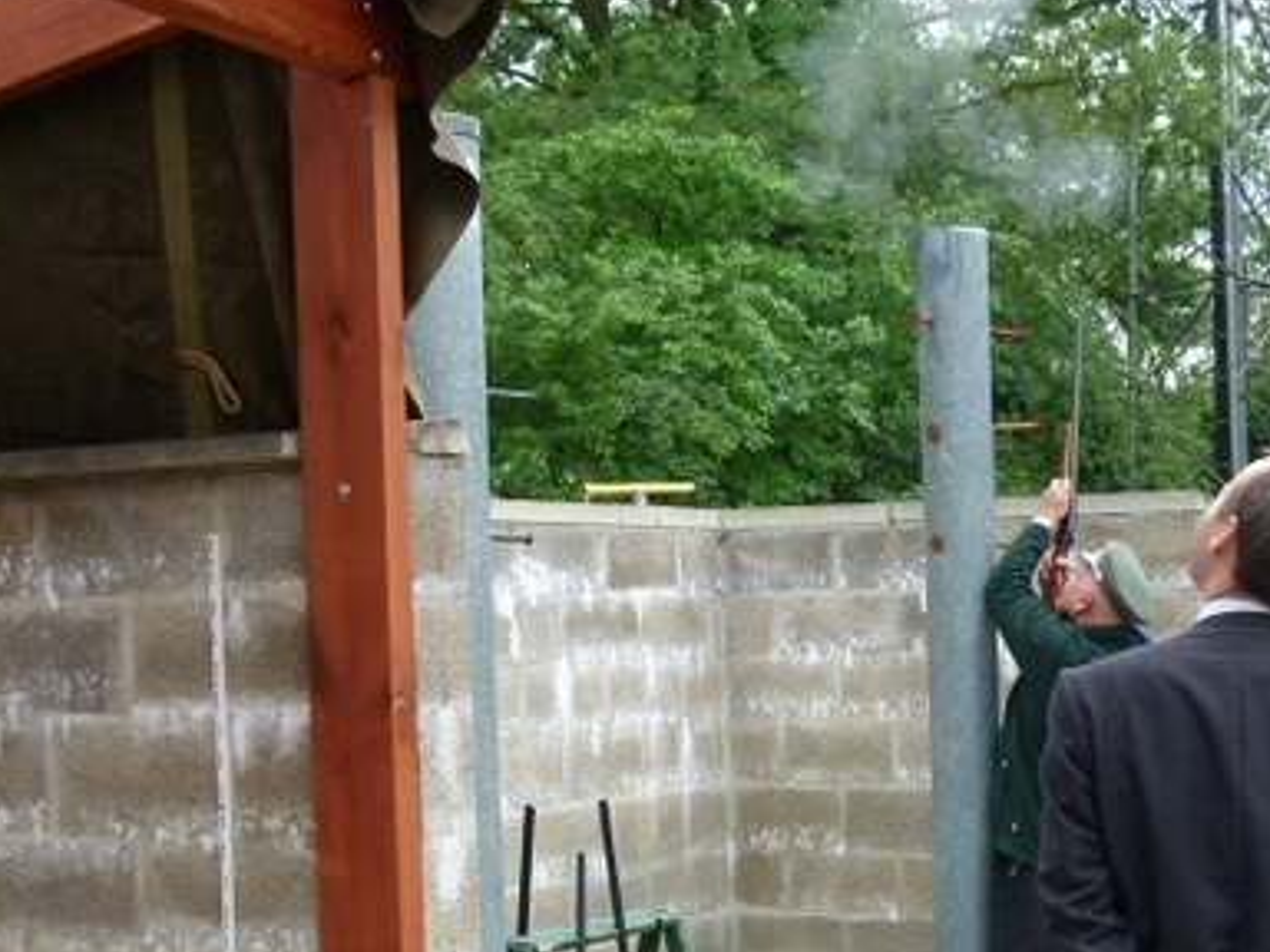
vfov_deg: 23.9
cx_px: 972
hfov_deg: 31.1
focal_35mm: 61
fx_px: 2238
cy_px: 668
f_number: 3.1
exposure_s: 1/250
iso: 200
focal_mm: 7
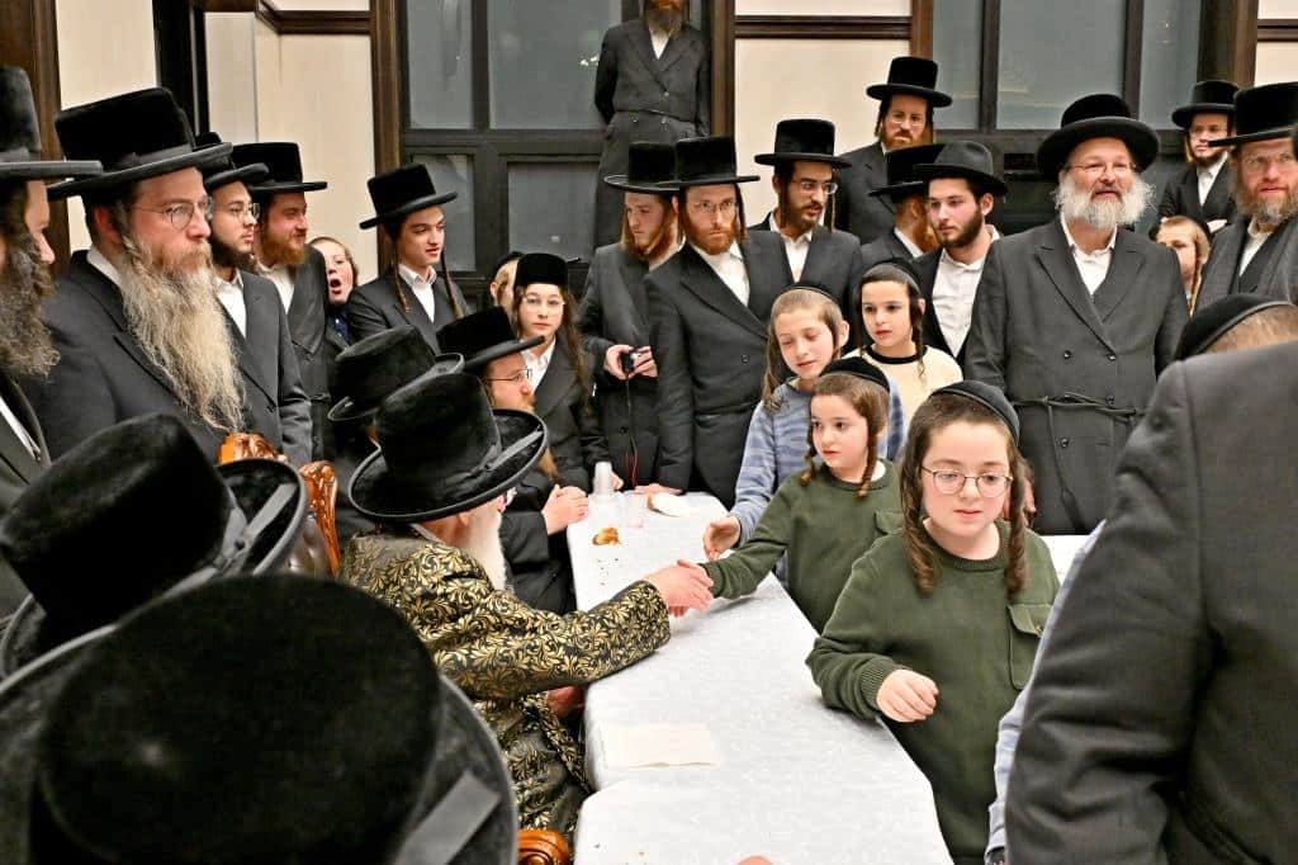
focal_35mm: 36
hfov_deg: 53.1
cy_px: 432
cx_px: 649
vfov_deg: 36.8
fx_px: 1298
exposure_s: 1/640
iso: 1250
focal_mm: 24
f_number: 4
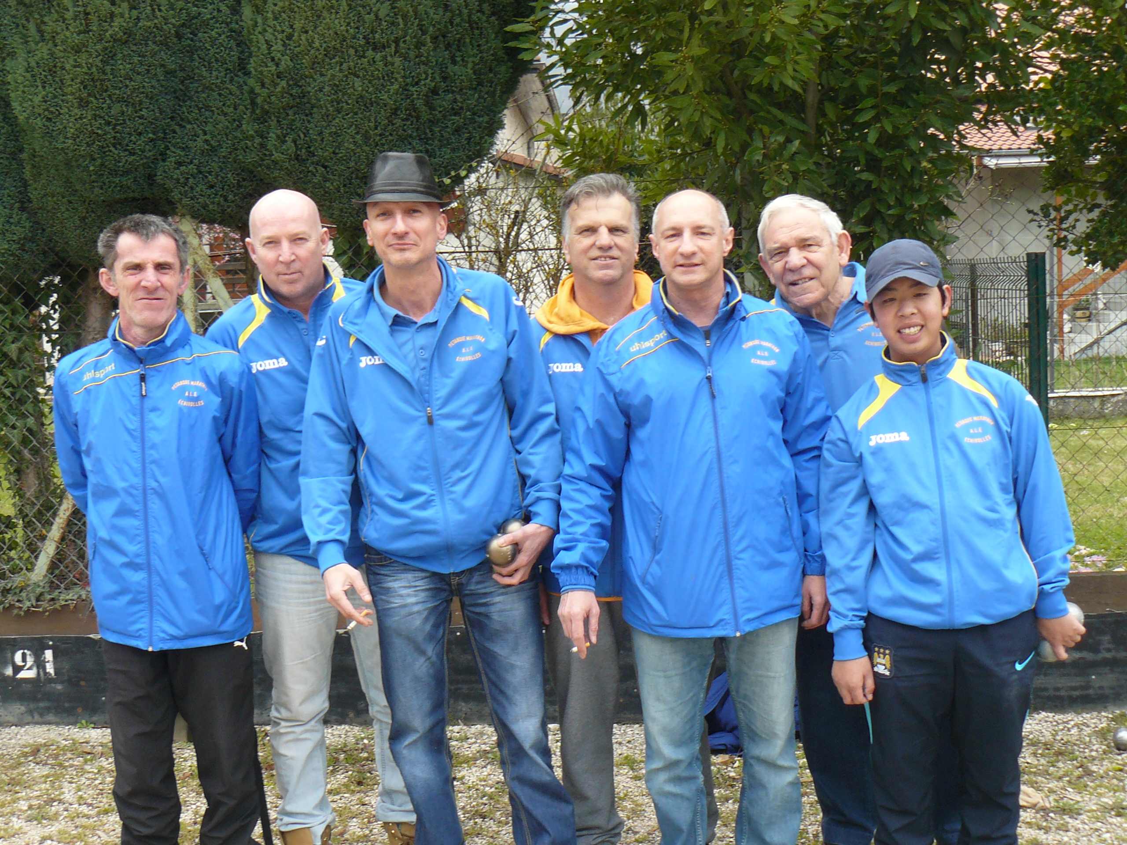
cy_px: 422
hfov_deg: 40.4
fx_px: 1530
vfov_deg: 30.9
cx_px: 564
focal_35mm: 47
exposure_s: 1/100
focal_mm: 6.5
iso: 100
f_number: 4
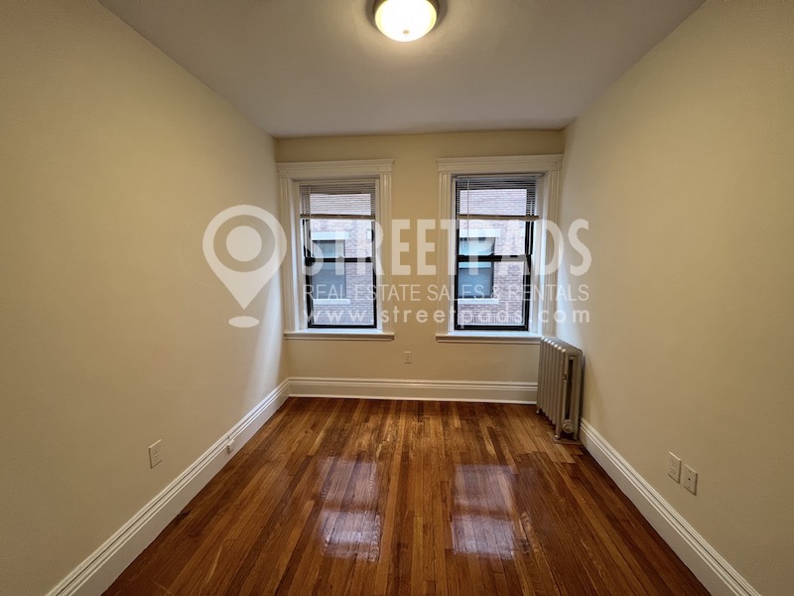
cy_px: 298
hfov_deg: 106.2
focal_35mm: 13
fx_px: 298
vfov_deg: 89.9
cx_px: 397
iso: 200
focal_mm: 1.57
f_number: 1.8
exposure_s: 1/120
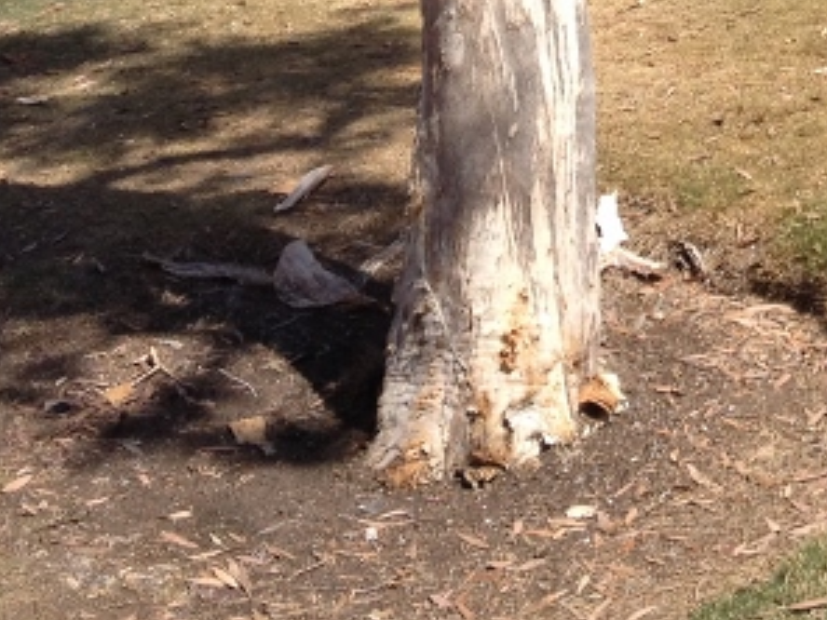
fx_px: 2891
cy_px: -425
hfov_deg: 16.0
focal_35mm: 121
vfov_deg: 11.5
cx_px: 780
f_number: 2.4
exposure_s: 1/1783
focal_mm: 4.28
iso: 50
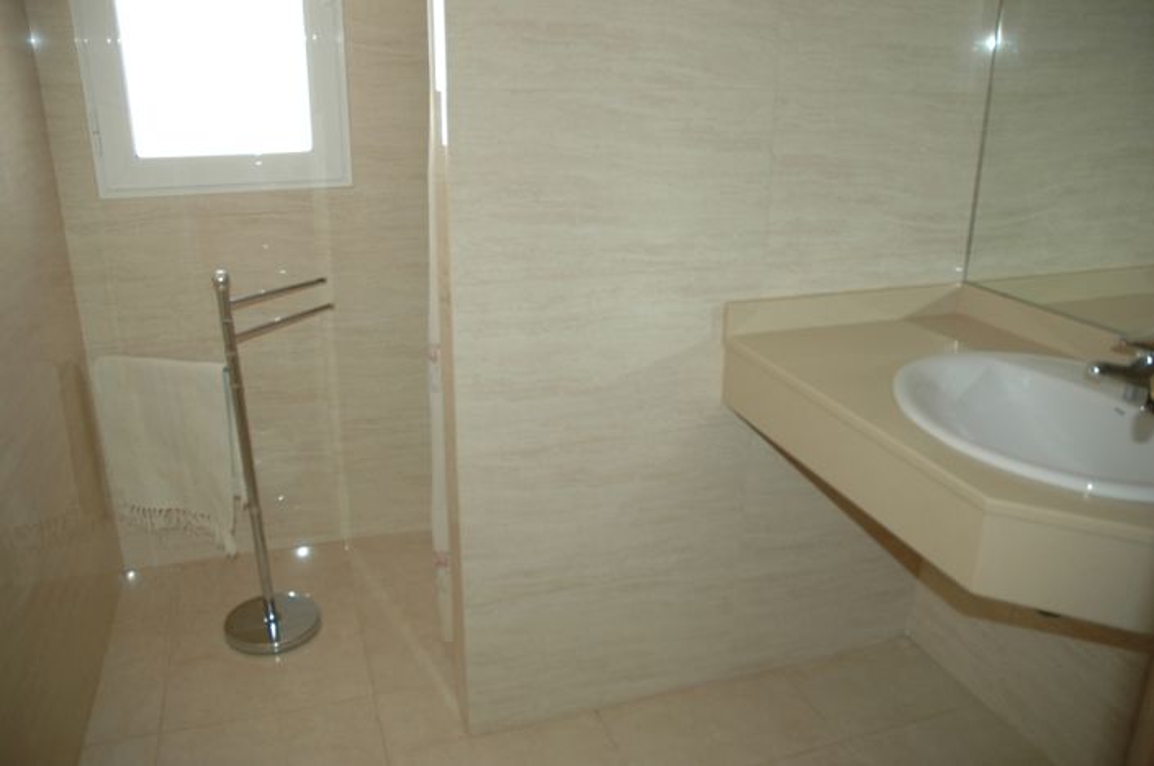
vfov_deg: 47.8
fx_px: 864
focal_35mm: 27
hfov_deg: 67.5
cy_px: 383
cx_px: 577
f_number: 3.5
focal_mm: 18
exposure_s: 1/200
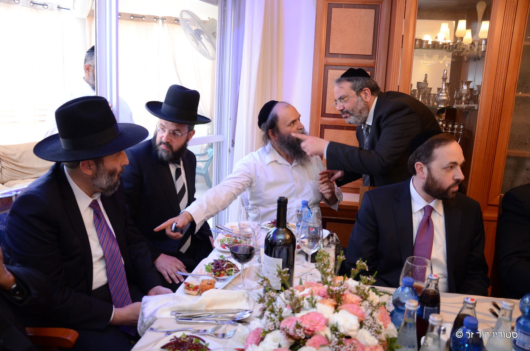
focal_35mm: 27
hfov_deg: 67.5
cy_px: 176
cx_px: 265
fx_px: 397
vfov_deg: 47.7
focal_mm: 18
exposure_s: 1/80
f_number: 3.5
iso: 1000
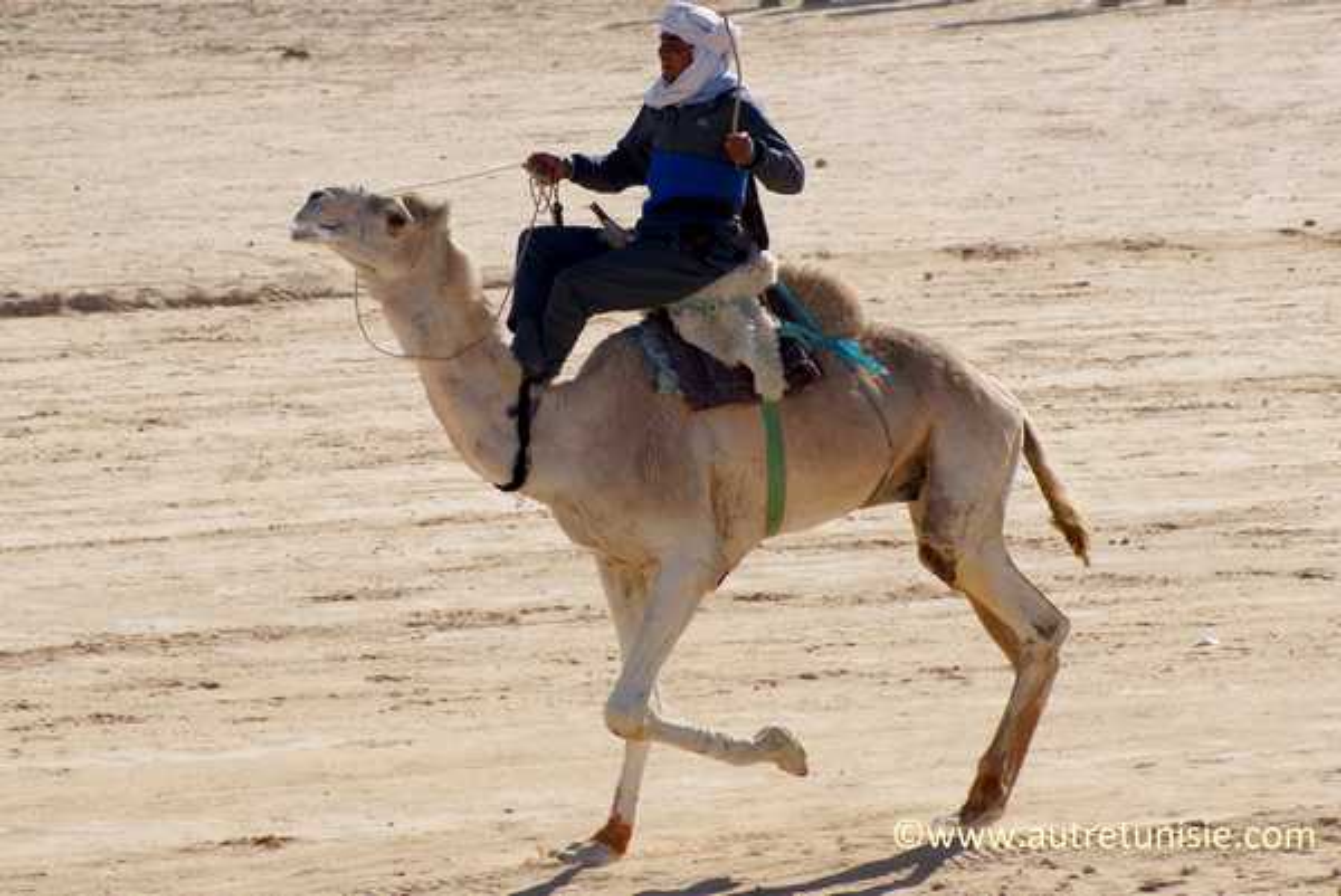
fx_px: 10064
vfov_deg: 5.1
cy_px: 448
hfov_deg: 7.6
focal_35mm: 270
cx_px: 670
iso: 100
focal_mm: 180
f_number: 7.1
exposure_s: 1/640
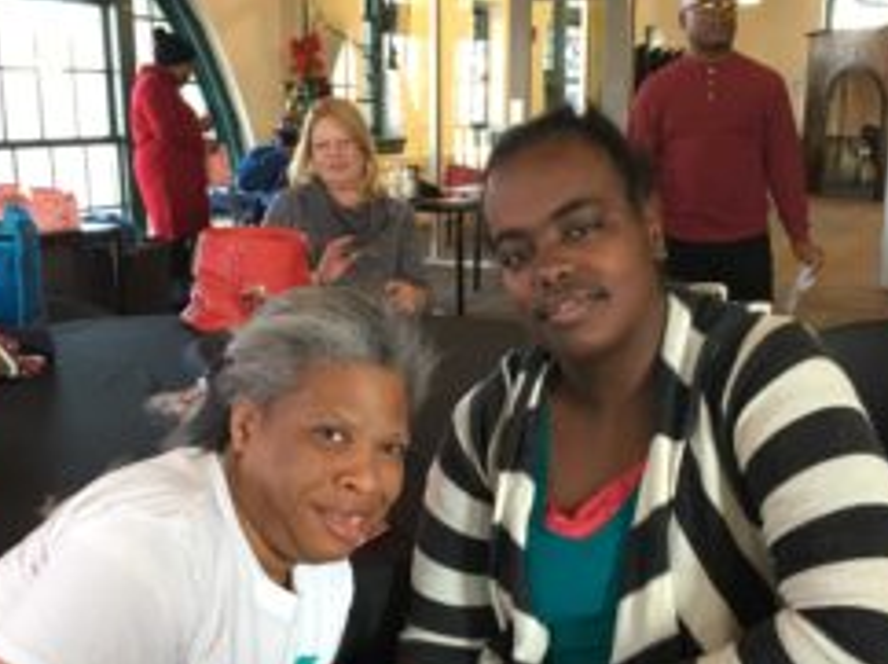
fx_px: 1230
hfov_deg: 39.7
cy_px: 426
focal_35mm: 48
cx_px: 444
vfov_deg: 30.1
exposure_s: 1/30
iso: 100
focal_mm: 4.15
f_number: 2.2
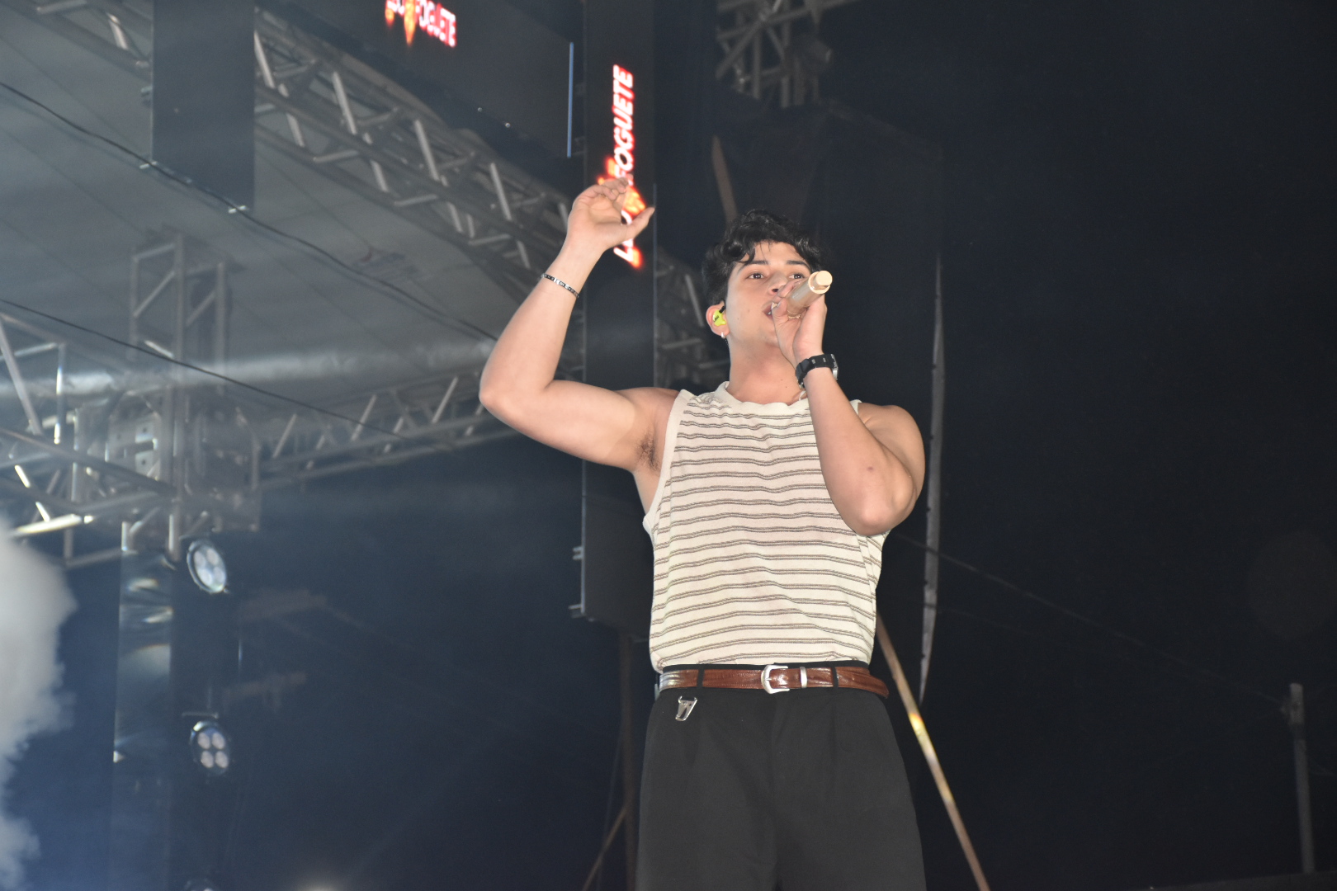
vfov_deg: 15.2
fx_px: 3342
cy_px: 446
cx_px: 668
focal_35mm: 90
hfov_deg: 22.6
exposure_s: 1/100
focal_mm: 60
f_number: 5
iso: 1250
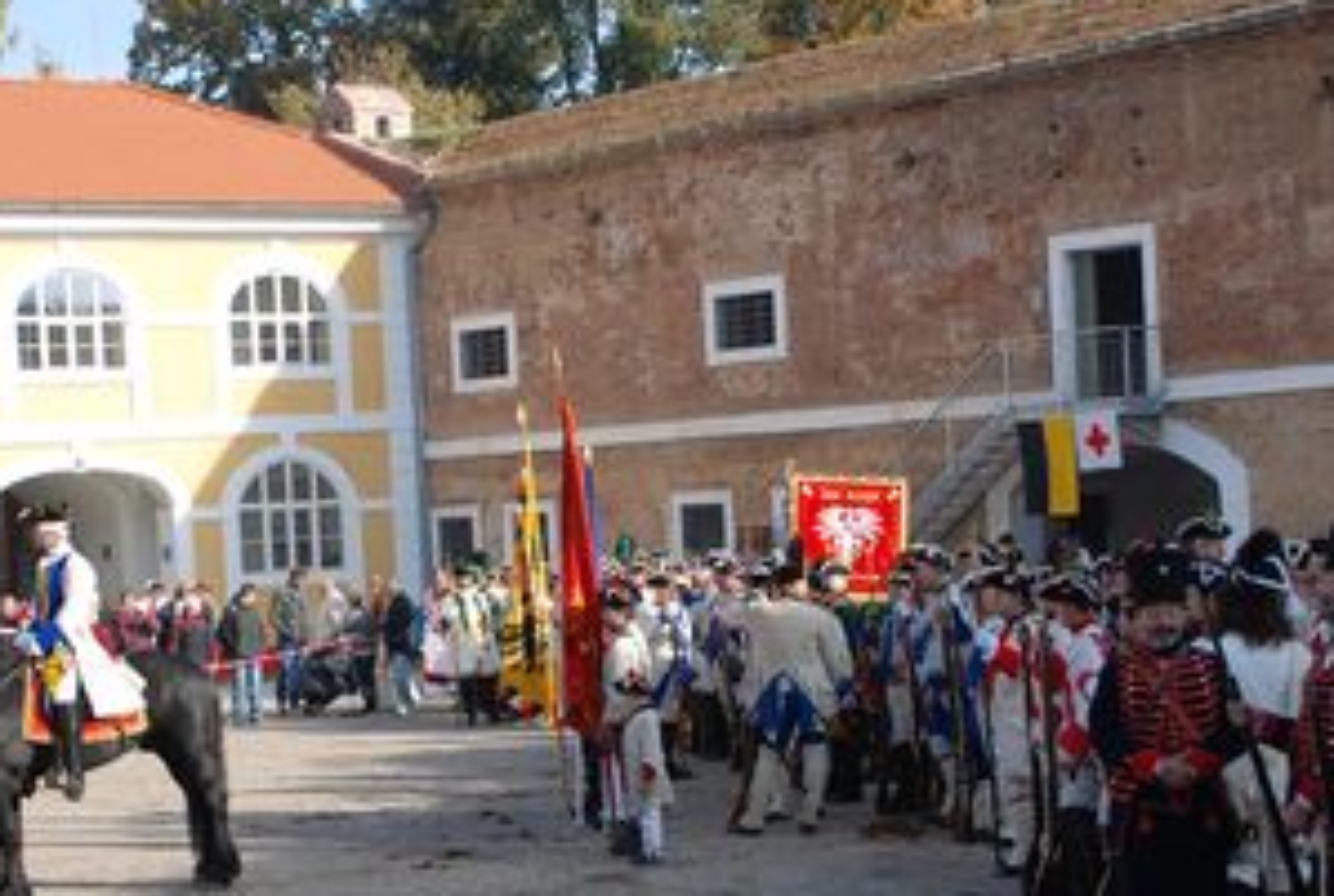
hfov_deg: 27.6
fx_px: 2712
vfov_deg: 18.7
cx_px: 531
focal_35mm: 73
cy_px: 604
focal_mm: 28
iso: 100
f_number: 6.3
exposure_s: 1/200
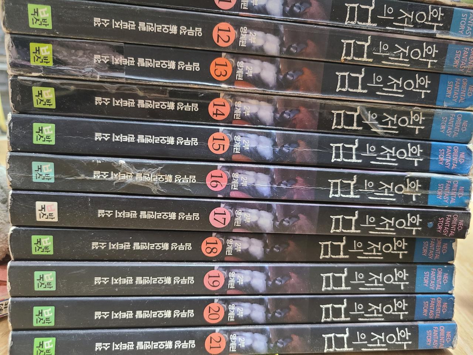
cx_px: 236
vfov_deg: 53.1
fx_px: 355
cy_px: 178
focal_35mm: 26
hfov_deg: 67.3
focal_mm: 5.4
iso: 640
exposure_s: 1/29
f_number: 1.8
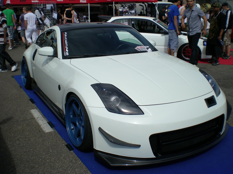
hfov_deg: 49.0
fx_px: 256
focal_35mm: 38
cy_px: 87
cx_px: 116
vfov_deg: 37.7
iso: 50
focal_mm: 6.3
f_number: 4.6
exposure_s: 1/750
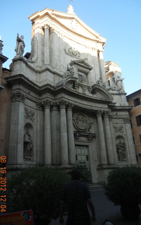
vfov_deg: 59.6
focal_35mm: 32
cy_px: 112
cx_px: 71
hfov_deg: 39.4
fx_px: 197
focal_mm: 5.4
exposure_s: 1/266
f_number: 3.5
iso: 160
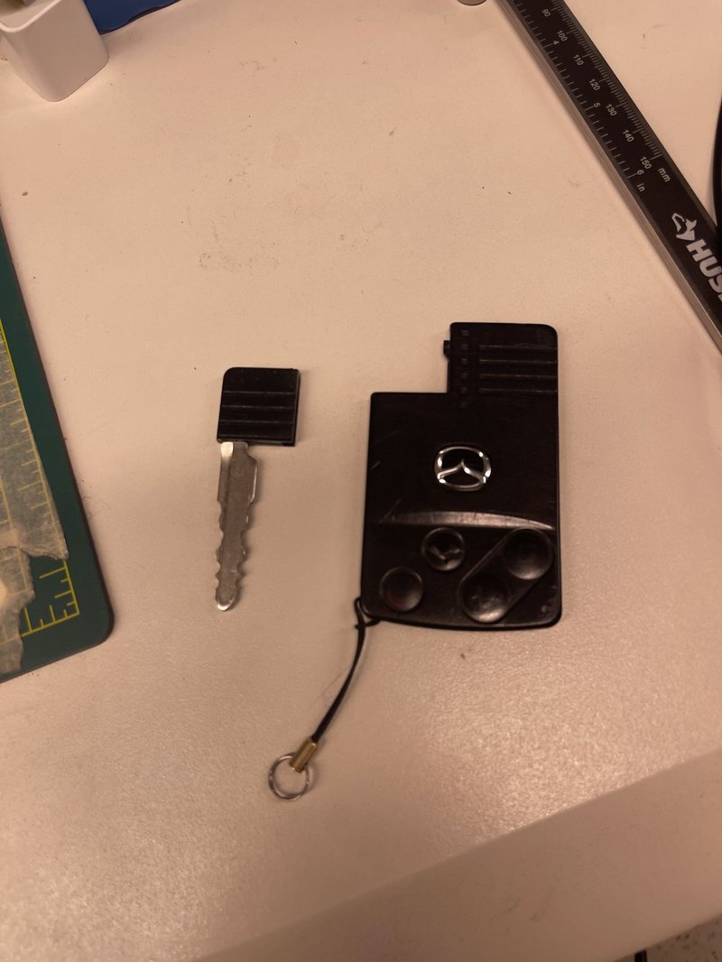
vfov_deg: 67.3
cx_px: 361
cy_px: 481
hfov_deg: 53.1
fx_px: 723
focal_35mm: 26
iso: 50
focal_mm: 5.1
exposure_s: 1/120
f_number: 1.6
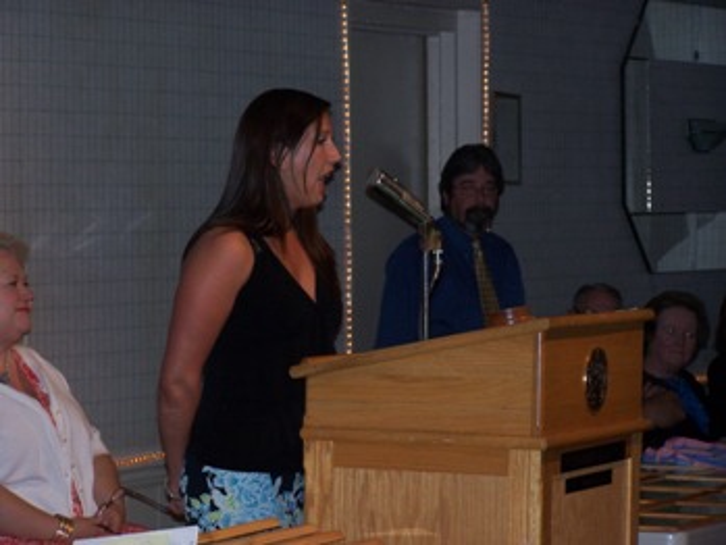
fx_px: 3336
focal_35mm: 159
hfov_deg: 12.4
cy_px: 272
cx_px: 363
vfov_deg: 9.3
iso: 140
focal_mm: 26.4
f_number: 3.2
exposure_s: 1/125
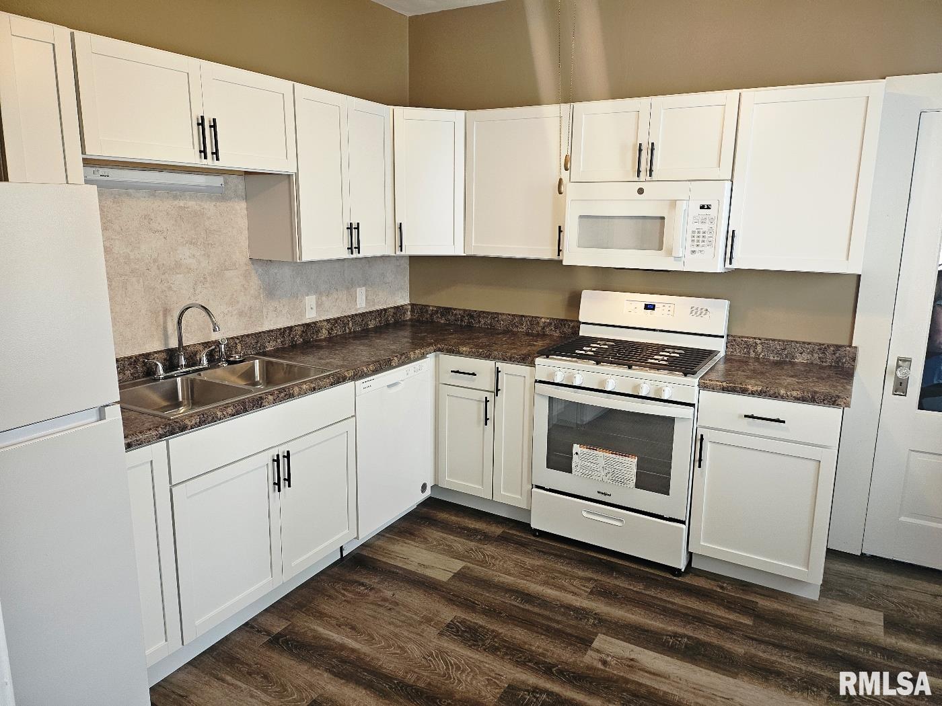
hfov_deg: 71.6
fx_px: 653
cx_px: 471
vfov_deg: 56.8
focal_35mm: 24
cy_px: 353
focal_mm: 5
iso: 160
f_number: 1.8
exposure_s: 1/120
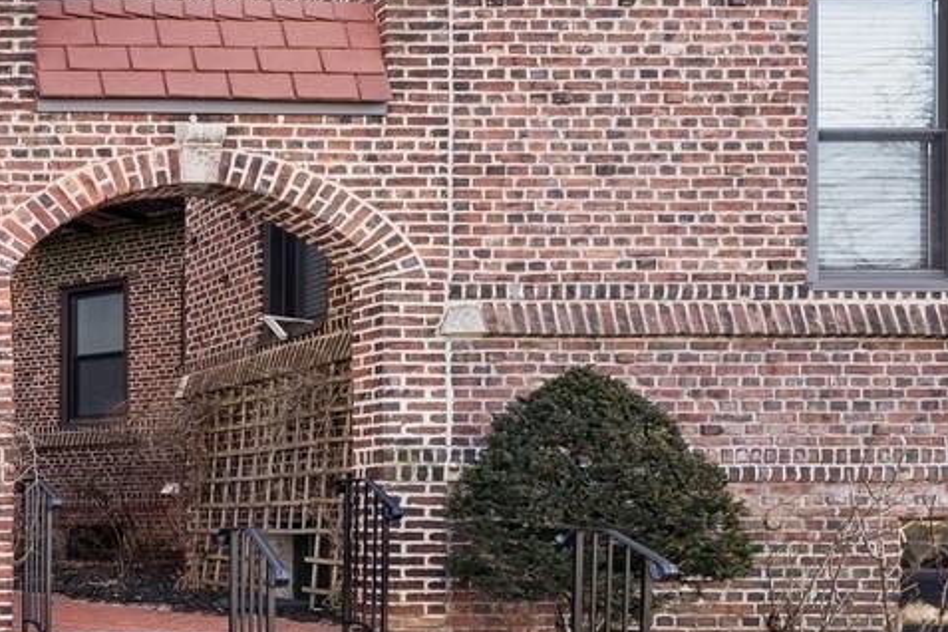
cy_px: 125
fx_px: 1238
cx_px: -304
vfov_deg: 28.0
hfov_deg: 31.5
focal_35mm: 47
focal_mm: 14
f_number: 11
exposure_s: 1/15
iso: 100
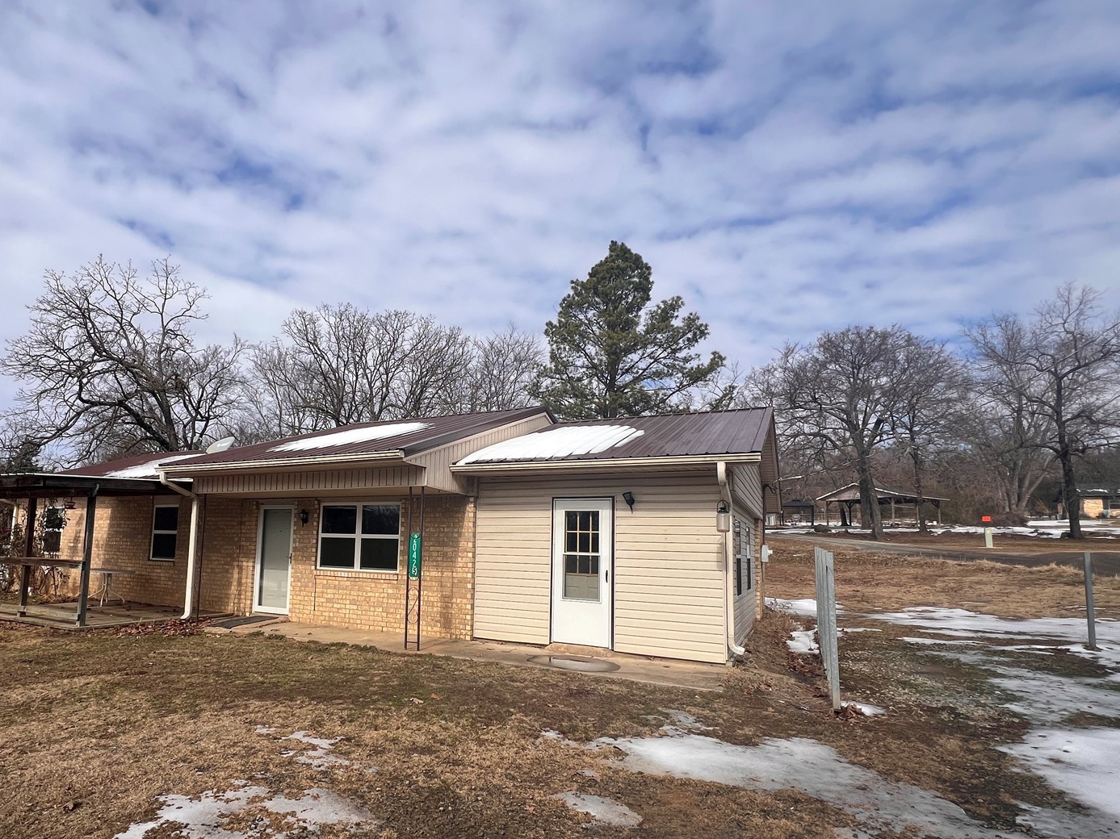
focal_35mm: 18
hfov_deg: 86.7
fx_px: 582
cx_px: 449
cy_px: 486
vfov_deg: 71.1
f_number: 1.8
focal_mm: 1.57
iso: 32
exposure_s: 1/2370
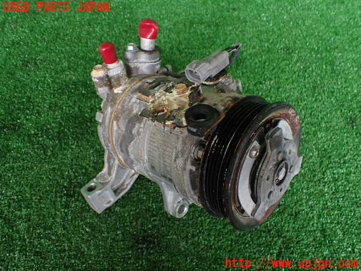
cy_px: 136
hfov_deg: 60.0
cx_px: 180
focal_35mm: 30
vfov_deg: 46.8
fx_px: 313
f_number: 2.3
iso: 320
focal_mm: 5.4
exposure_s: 1/125
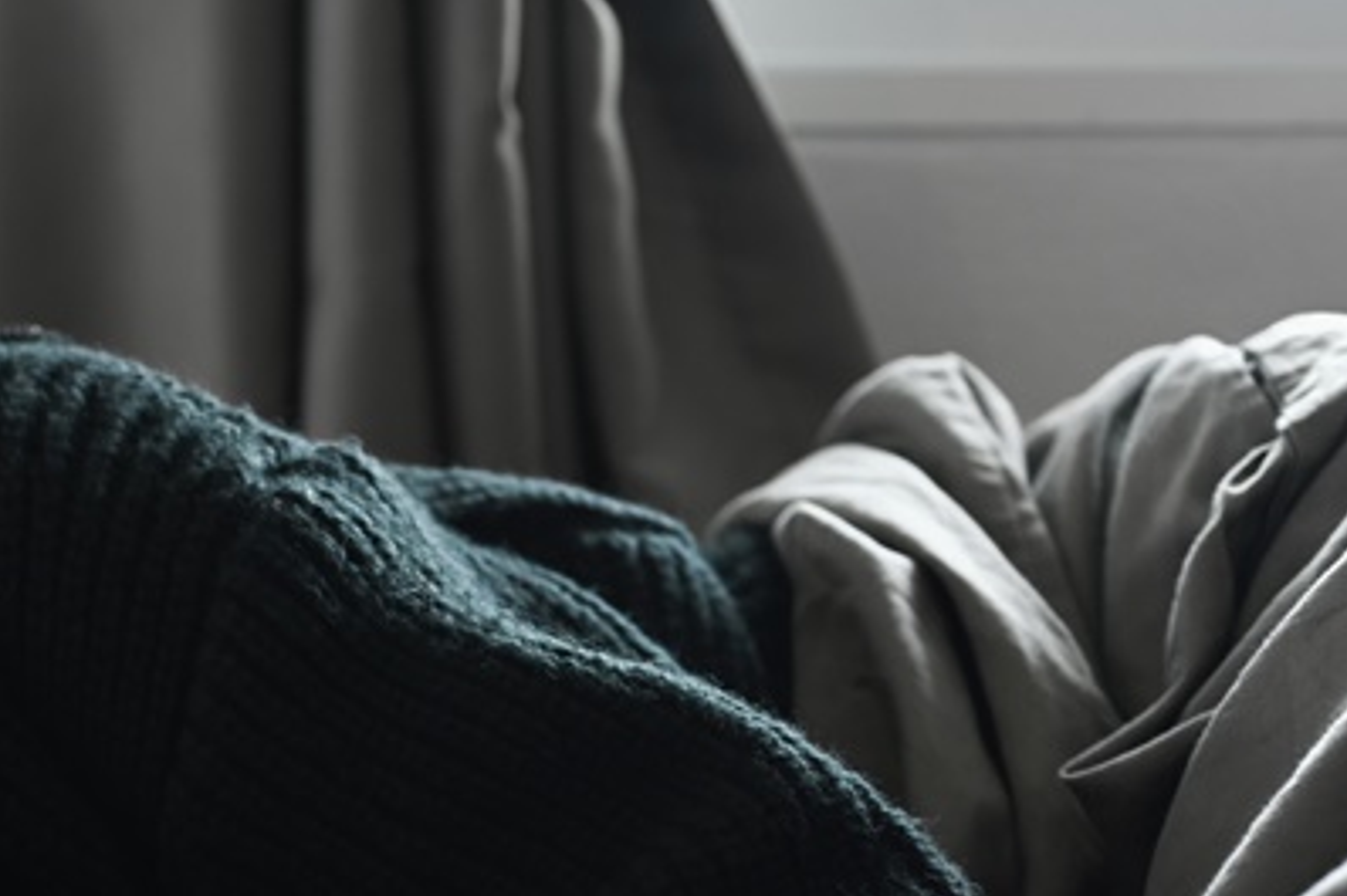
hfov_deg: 15.0
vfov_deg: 10.2
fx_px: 4937
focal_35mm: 132
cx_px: -234
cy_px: 1166
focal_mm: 50
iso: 400
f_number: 2.8
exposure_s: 1/200
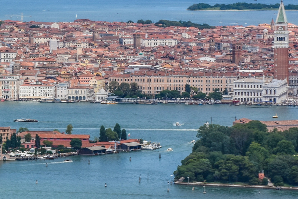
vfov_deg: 4.2
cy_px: 11
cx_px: -130
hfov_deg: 6.2
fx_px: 2702
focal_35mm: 326
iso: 200
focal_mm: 75
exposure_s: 1/200
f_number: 16
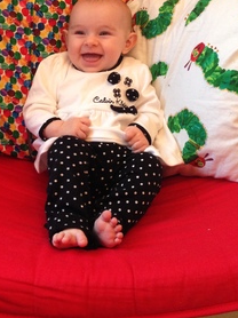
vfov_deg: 33.2
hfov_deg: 25.5
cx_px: 86
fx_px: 523
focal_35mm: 57
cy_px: 80
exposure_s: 1/20
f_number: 2.4
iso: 160
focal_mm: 4.13
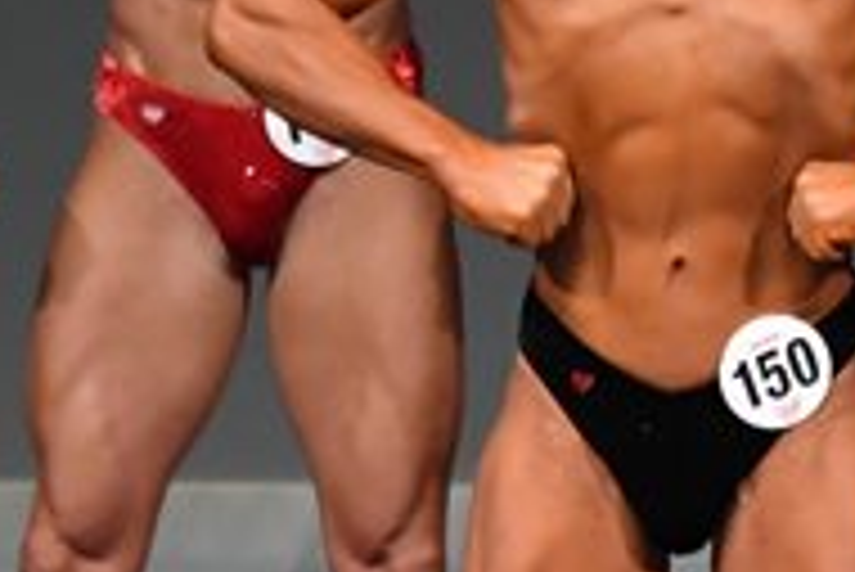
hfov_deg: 1.5
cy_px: 486
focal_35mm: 1407
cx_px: 1217
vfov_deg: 1.0
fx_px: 33441
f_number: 5.6
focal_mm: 230
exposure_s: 1/400
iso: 4000
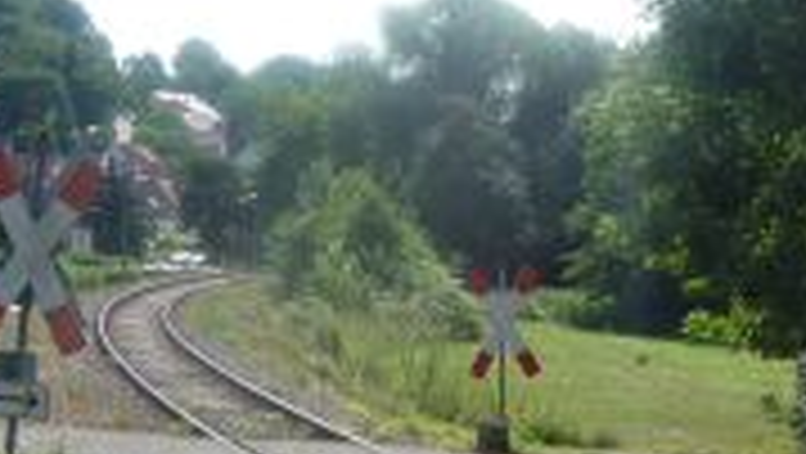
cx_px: 545
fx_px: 2246
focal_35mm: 105
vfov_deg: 11.6
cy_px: 288
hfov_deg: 20.3
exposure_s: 1/400
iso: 100
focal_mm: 5.2
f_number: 4.5
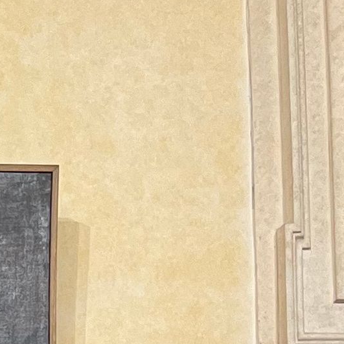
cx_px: -507
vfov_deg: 8.7
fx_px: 1945
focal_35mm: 173
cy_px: 959
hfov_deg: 9.0
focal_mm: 5.1
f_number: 1.6
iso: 80
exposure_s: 1/100
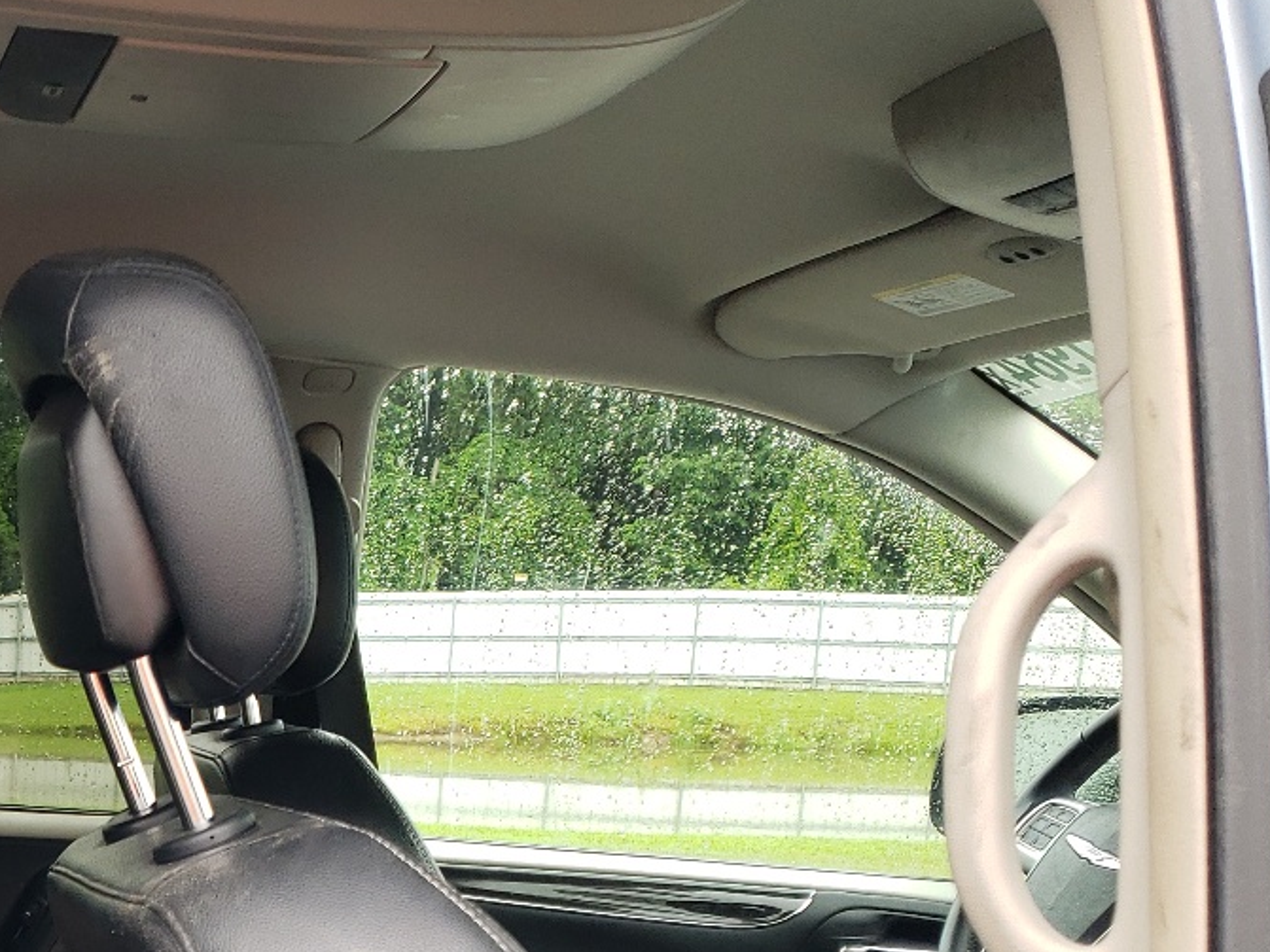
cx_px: -132
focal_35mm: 62
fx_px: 2274
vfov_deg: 22.0
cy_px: 1109
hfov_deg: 28.3
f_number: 1.5
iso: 50
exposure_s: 1/154
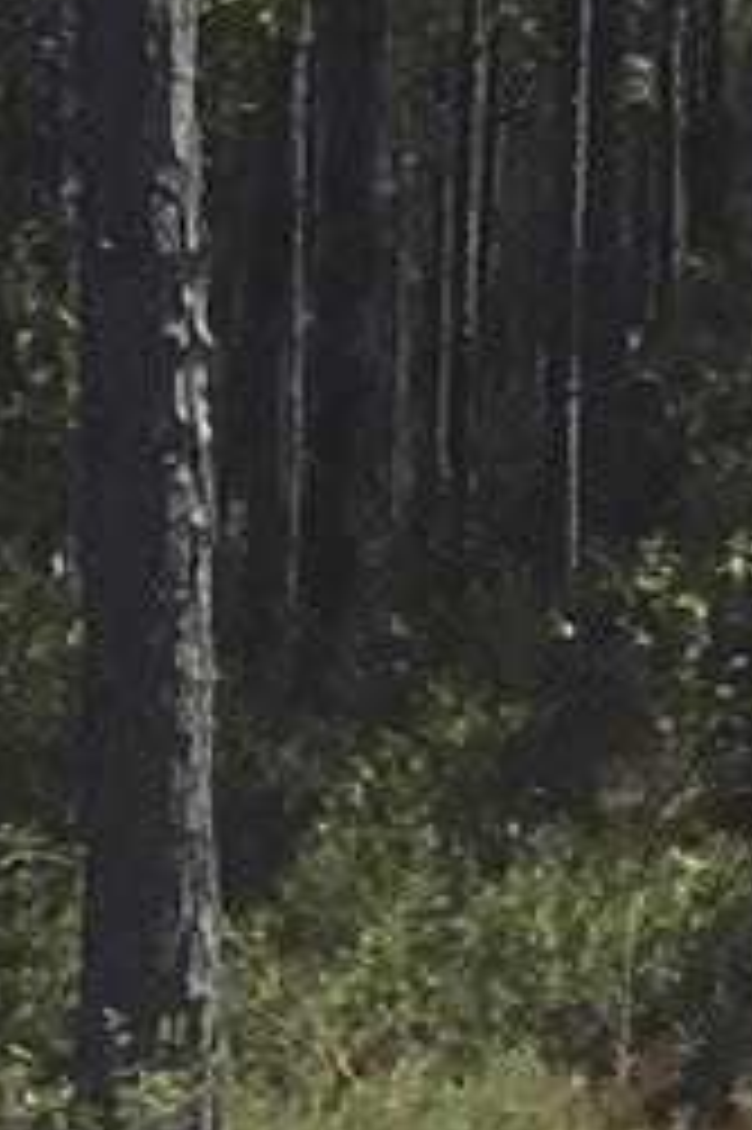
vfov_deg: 8.0
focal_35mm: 246
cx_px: 4066
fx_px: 7718
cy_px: -1157
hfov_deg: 4.5
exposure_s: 1/2083
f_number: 2.2
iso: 32
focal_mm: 4.15
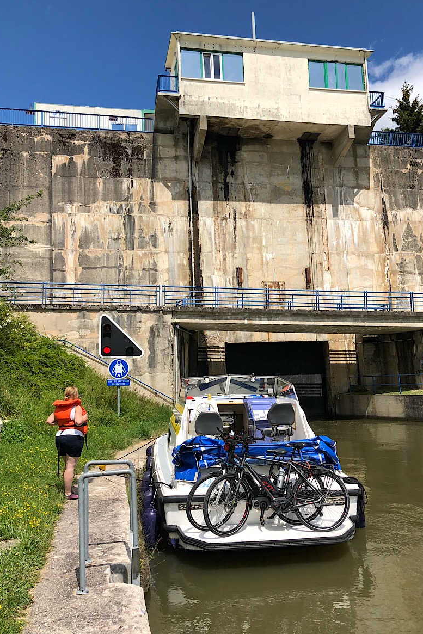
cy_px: 317
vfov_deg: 61.9
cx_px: 220
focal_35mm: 30
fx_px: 529
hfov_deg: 43.6
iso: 20
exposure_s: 1/2703
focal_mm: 4
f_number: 1.8
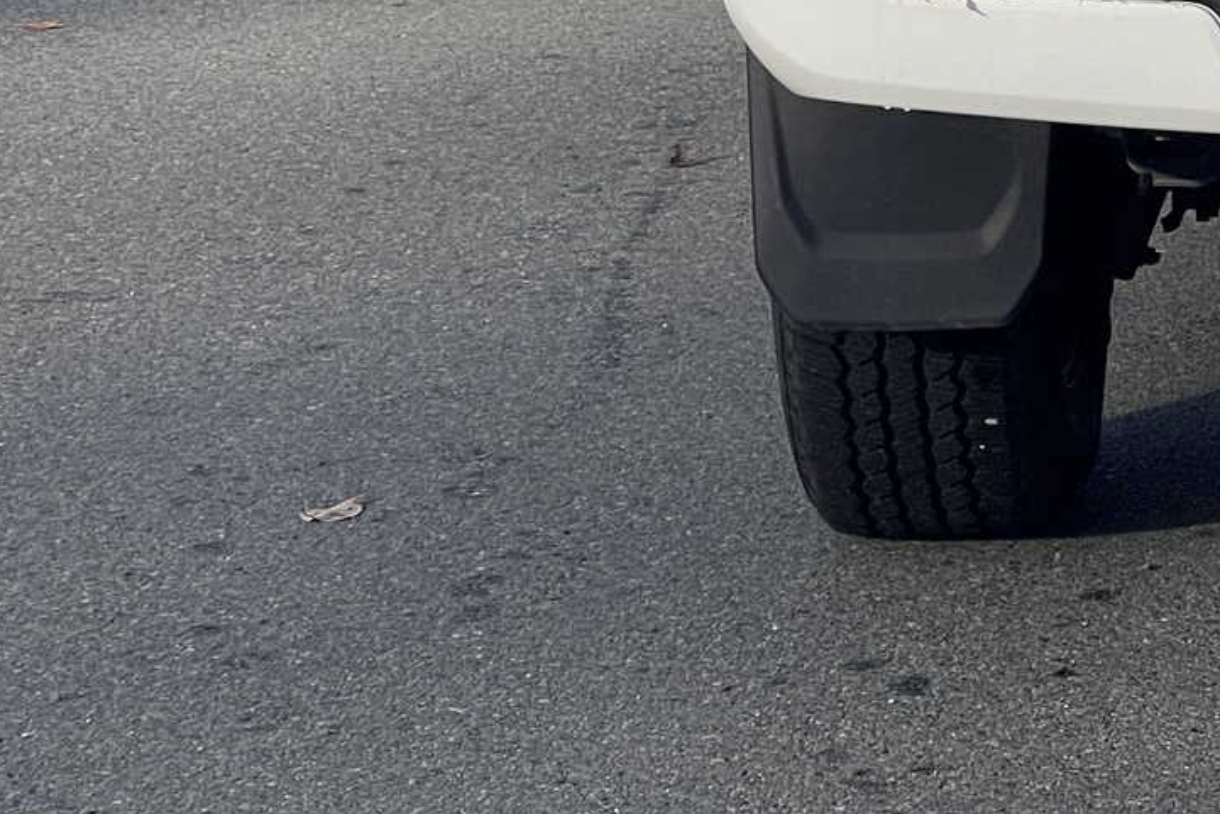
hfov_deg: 10.6
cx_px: 1697
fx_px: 6406
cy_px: -249
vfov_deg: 7.2
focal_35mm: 189
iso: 20
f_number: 2.2
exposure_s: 1/1248
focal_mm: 7.5
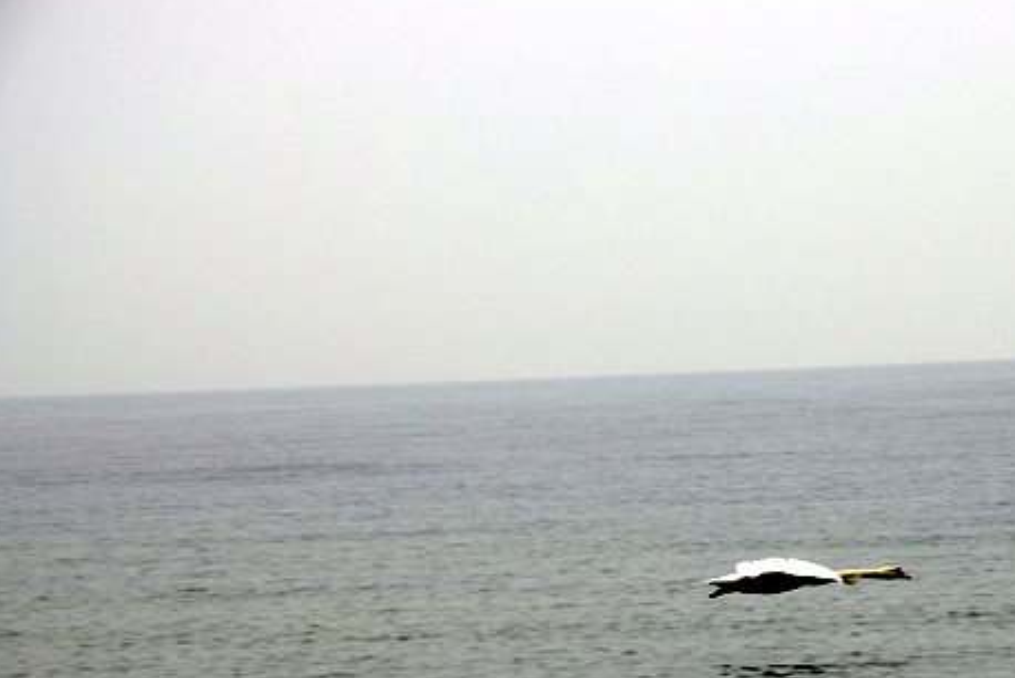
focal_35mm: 241
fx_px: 6799
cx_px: 833
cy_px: 565
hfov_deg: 8.5
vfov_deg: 5.7
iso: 400
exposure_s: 1/200
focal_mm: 92
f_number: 10
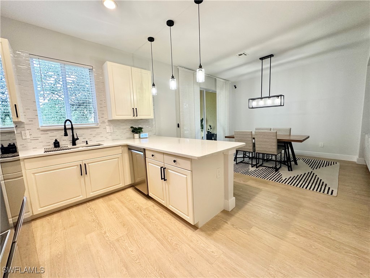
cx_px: 185
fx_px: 150
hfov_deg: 102.1
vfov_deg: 85.7
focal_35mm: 14
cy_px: 139
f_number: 2.2
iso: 200
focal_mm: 2.22
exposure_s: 1/120
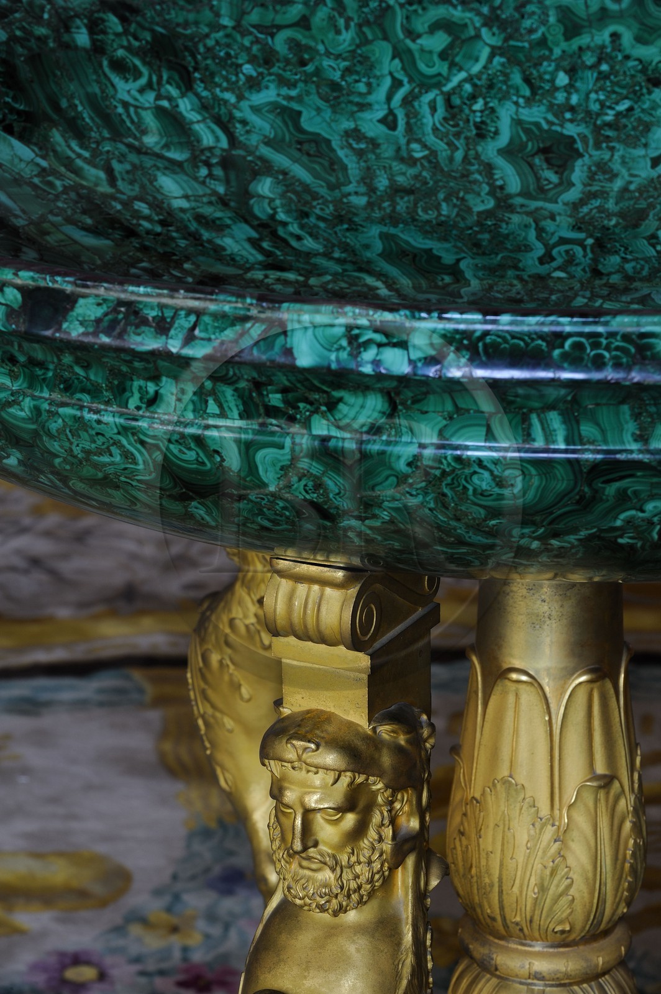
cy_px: 497
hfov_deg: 12.4
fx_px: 3035
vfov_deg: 18.6
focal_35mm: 110
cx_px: 330
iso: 200
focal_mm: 110
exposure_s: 1/1.25
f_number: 13
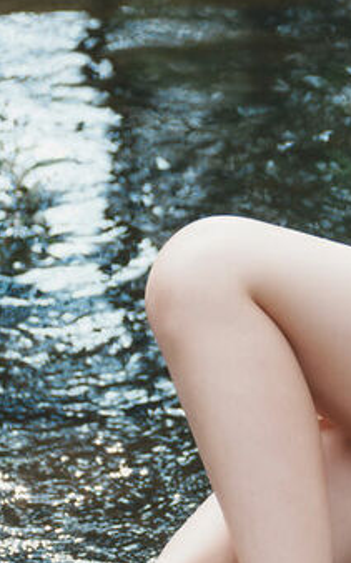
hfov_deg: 3.8
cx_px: 739
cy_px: 229
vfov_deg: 6.2
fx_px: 5162
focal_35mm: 337
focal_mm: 71
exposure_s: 1/200
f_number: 2.5
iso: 125
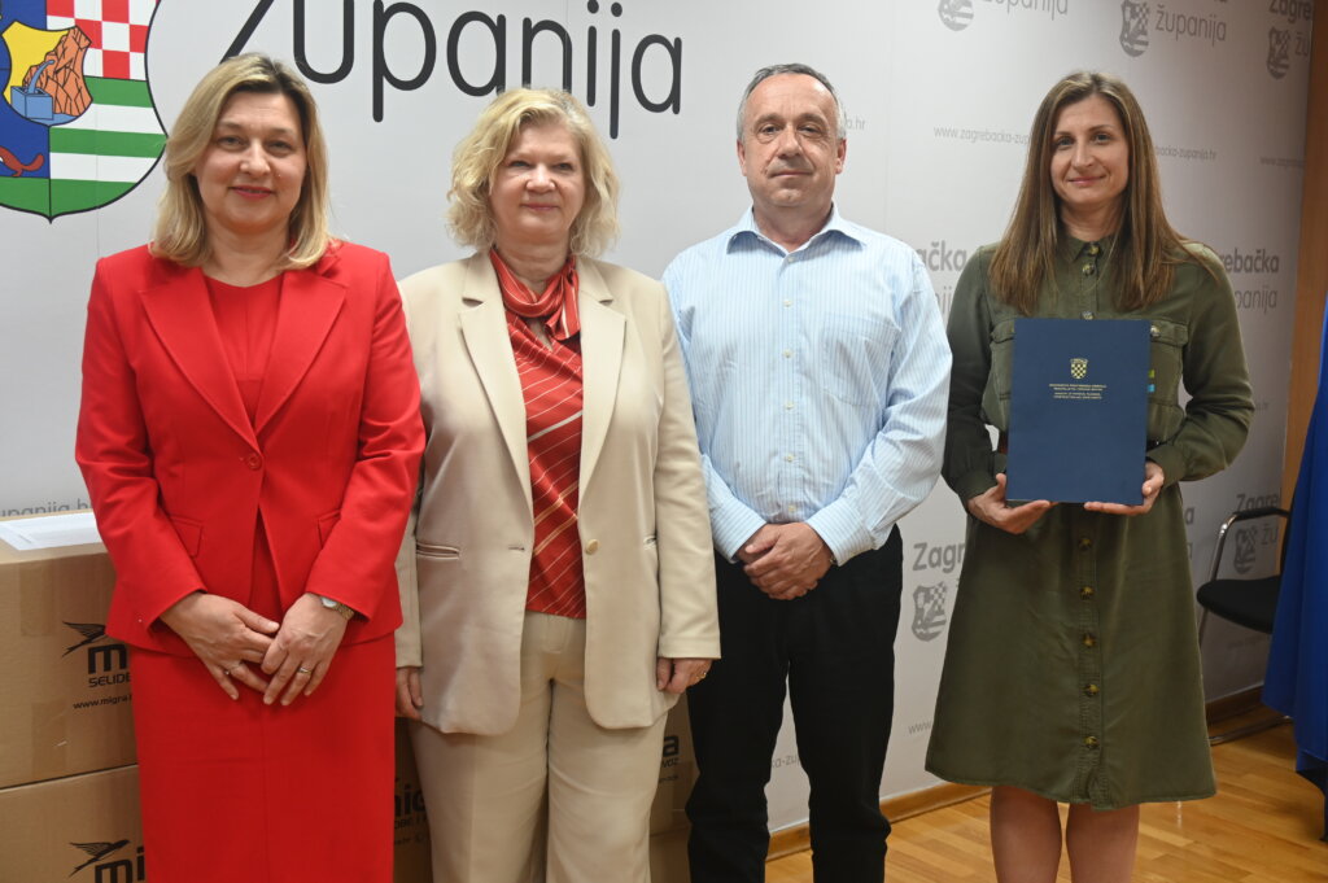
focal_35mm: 43
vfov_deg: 31.1
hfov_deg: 45.5
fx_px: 1585
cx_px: 664
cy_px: 442
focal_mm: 43
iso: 1100
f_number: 5.3
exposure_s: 1/50
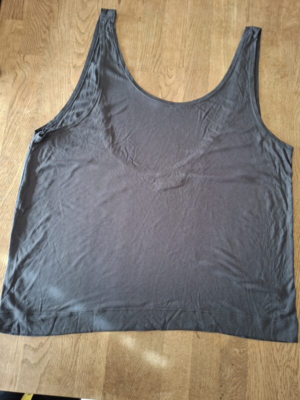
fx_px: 266
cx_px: 150
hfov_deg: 58.9
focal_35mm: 23
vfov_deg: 73.9
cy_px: 200
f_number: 1.8
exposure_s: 1/33
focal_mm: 5.54
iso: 400
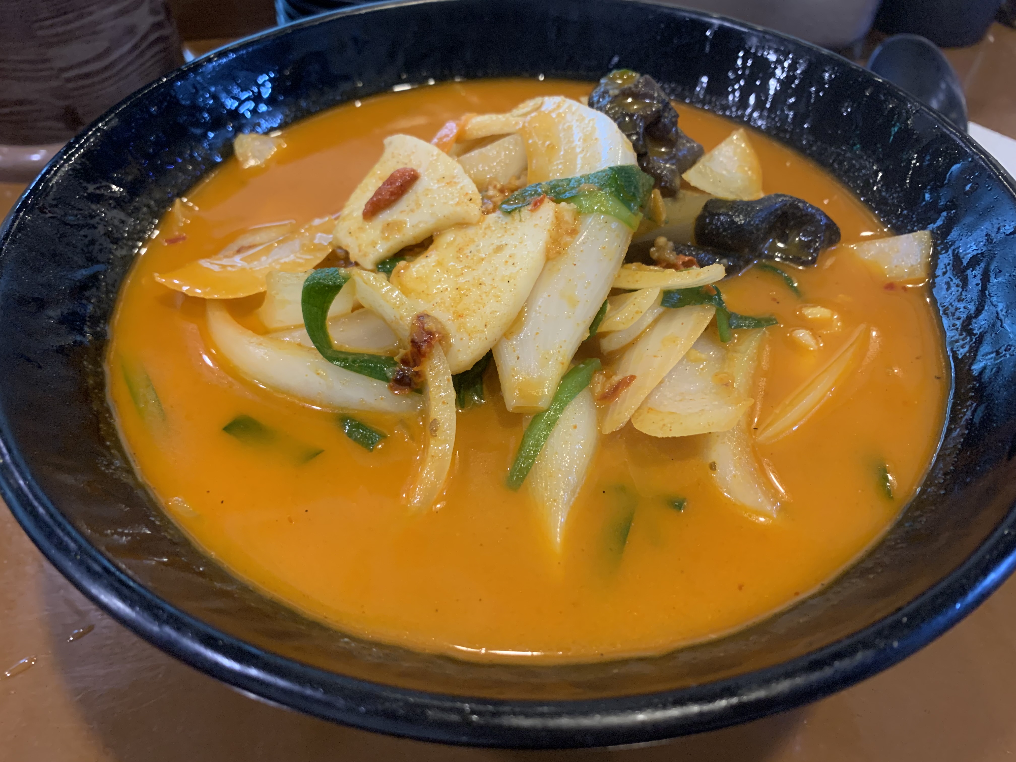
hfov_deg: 67.3
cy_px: 381
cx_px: 508
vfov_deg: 53.1
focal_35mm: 26
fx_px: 763
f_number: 1.8
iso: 320
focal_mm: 4.25
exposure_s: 1/40
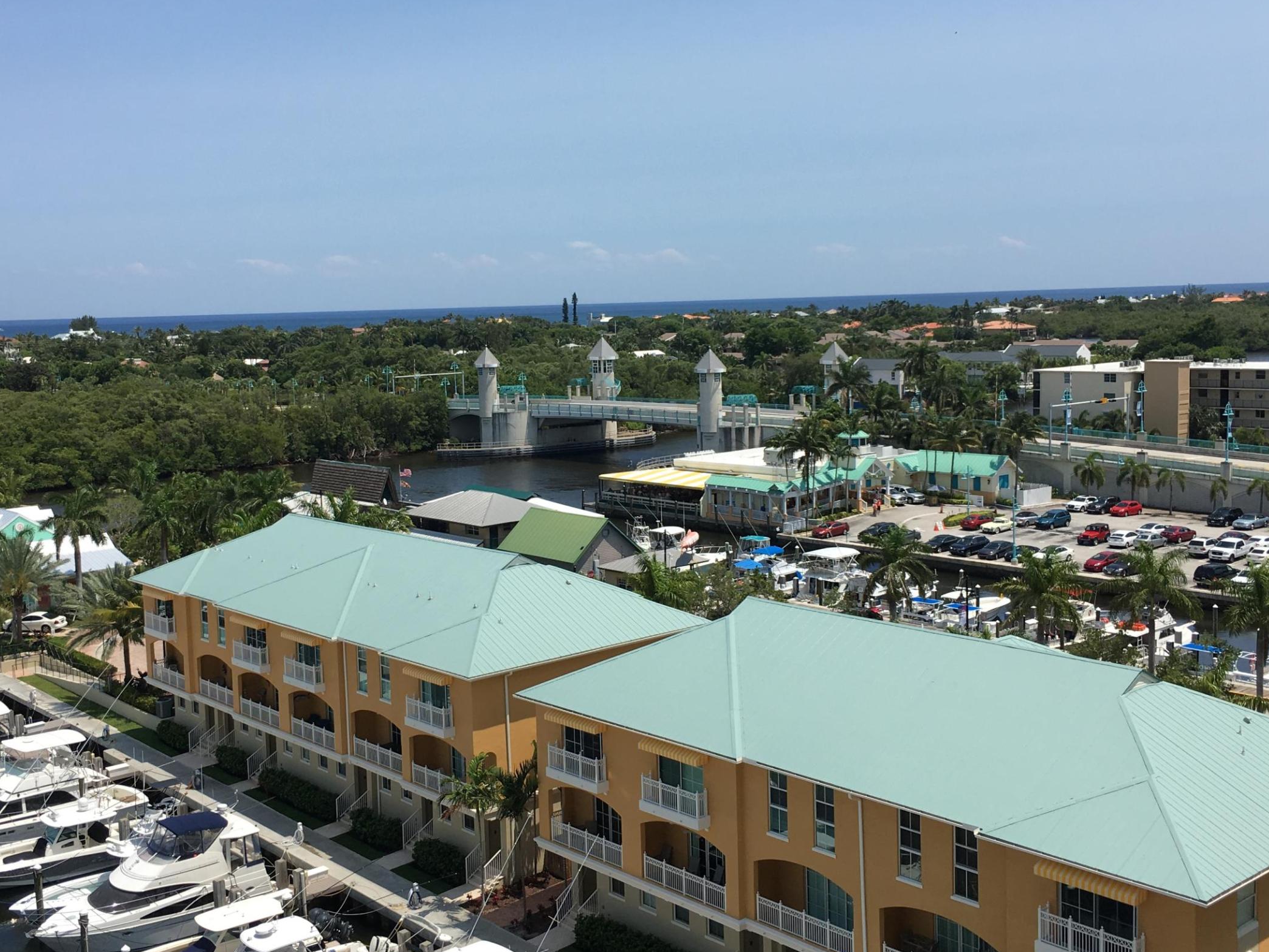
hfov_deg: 46.7
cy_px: 476
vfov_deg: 36.0
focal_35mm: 40
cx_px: 574
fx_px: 1466
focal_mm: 4.15
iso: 25
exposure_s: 1/2024
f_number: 2.2
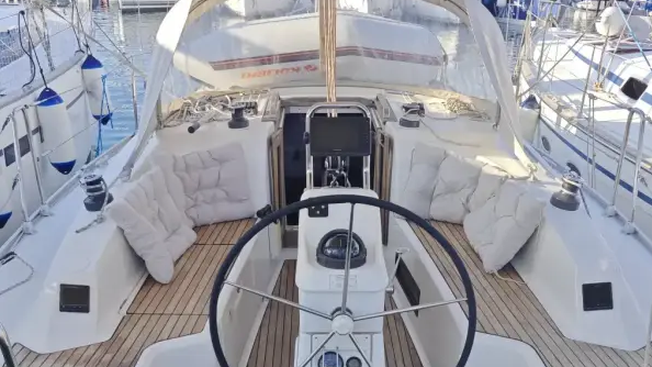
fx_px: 761
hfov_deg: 46.4
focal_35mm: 44
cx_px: 328
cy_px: 355
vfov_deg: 25.9
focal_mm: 5.43
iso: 50
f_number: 1.8
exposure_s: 1/968
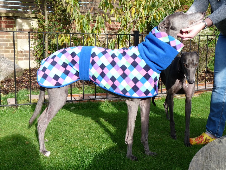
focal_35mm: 49
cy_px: 85
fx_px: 320
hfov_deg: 38.9
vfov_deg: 29.7
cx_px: 113
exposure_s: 1/250
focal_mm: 8.7
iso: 100
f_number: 5
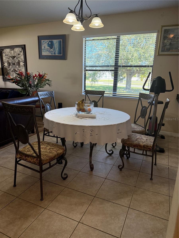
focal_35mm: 24
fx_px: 165
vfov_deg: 71.6
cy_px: 119
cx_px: 90
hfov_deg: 56.8
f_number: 1.78
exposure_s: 1/229
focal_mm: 6.76
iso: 160
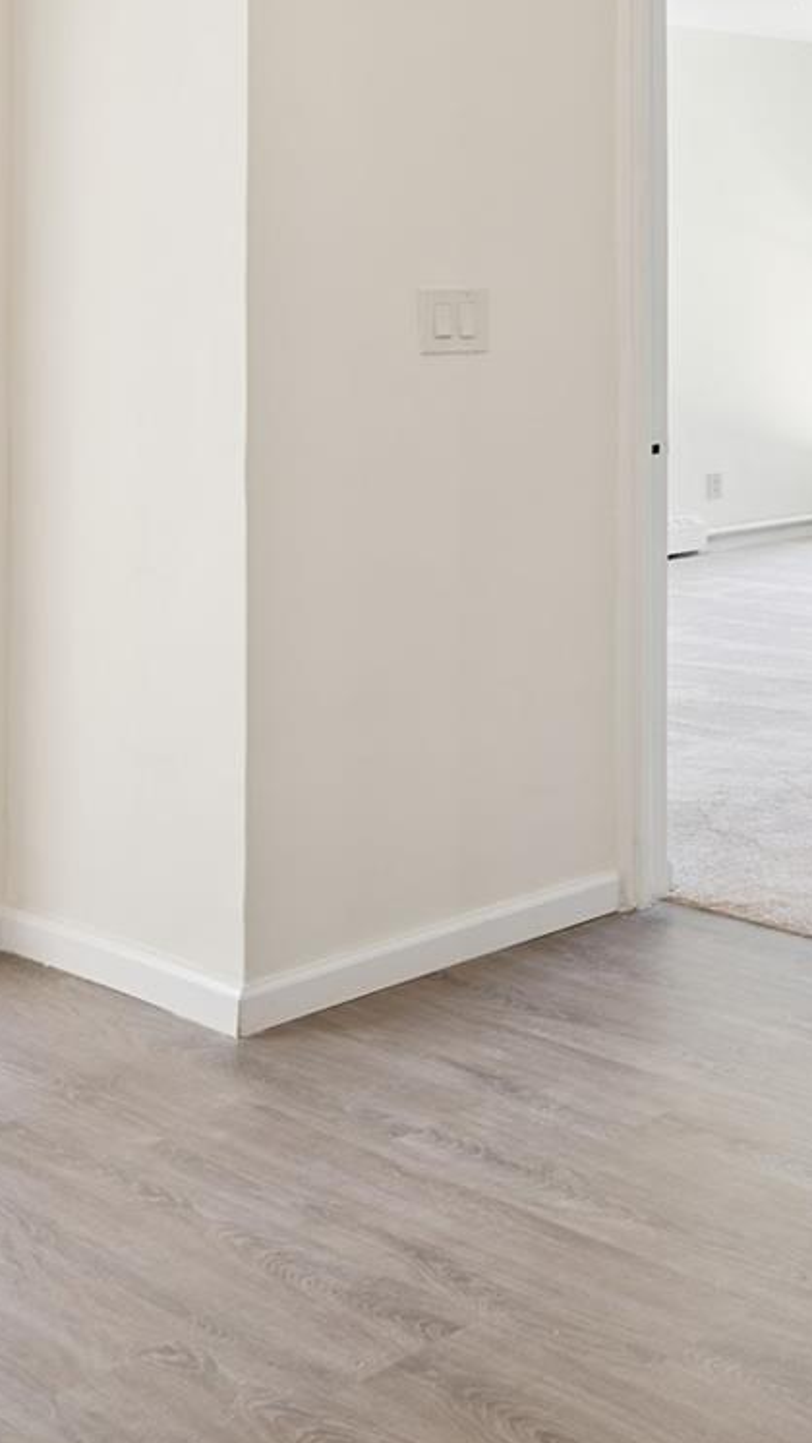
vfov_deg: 40.8
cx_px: 1626
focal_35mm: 47
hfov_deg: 17.7
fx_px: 1815
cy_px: 216
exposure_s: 1/10
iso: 100
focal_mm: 16.5
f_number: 8
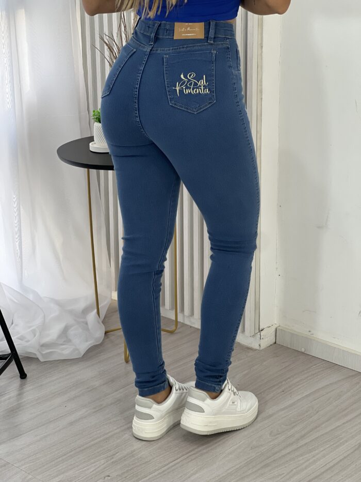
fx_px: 1070
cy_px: 241
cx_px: 180
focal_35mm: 77
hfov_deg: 19.1
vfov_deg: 25.3
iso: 100
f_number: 2.8
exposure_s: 1/120
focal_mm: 9
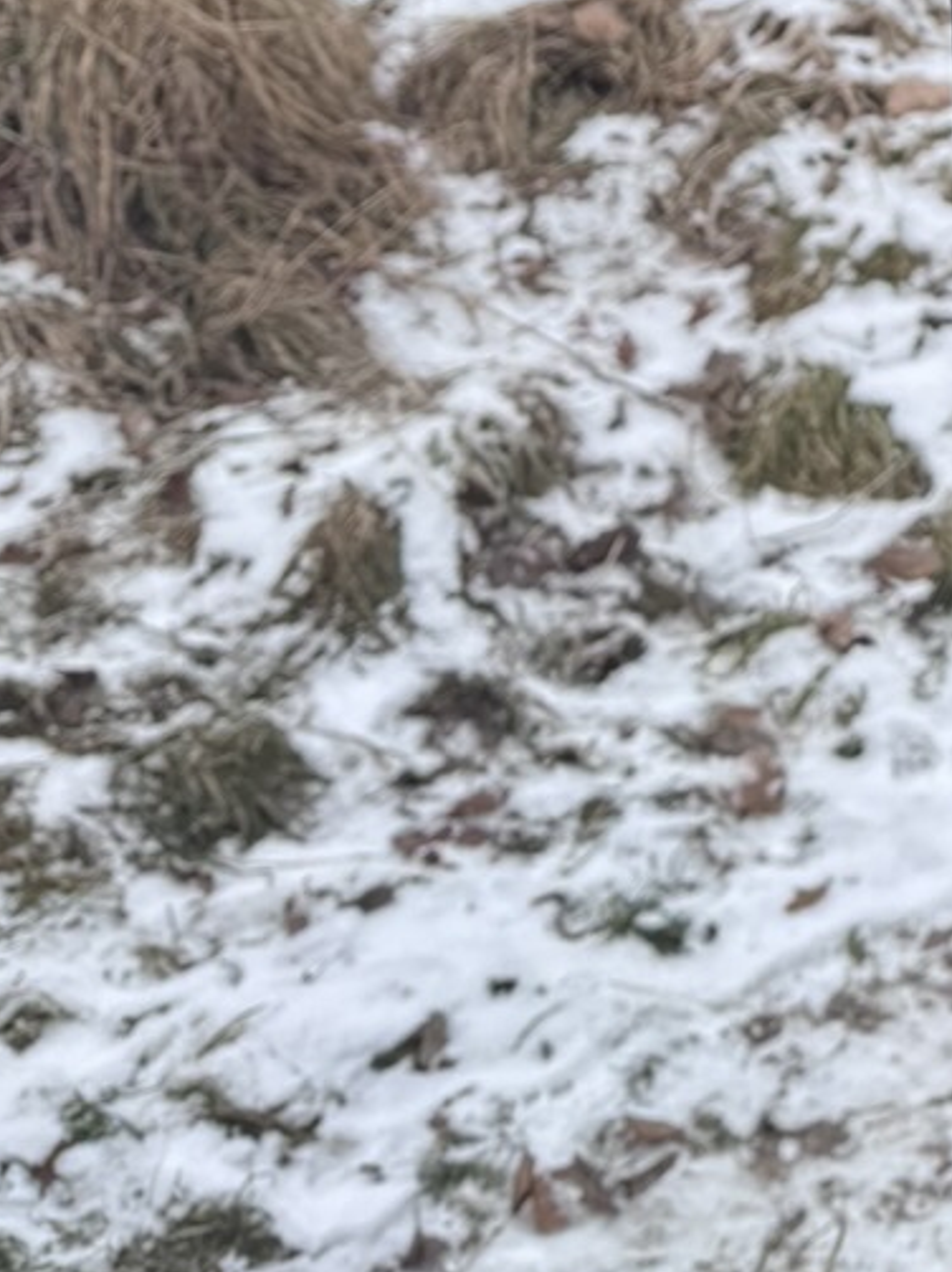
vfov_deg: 18.6
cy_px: -400
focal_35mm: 98
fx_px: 3597
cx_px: 1863
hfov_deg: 13.2
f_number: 1.78
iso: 64
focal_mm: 6.76
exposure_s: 1/269
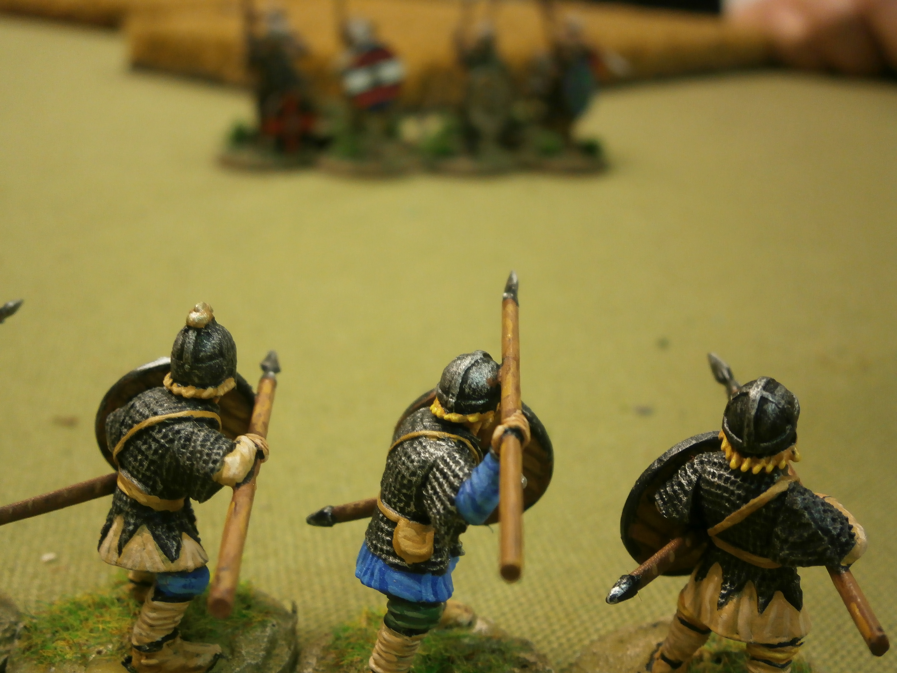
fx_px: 1218
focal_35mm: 47
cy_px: 336
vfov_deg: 30.9
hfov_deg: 40.4
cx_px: 448
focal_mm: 8.3
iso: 200
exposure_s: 1/30
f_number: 3.4
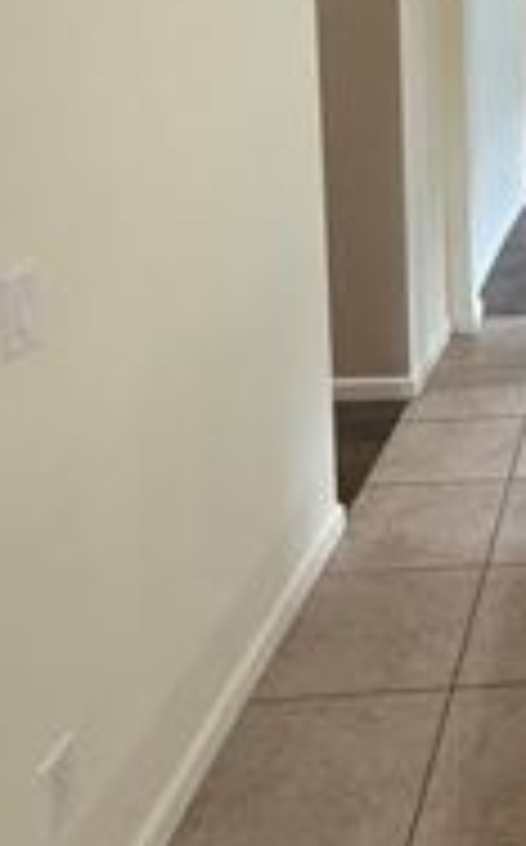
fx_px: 966
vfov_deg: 44.0
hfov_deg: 24.8
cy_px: 122
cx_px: 749
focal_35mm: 42
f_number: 2.2
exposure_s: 1/120
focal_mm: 2.22
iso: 320
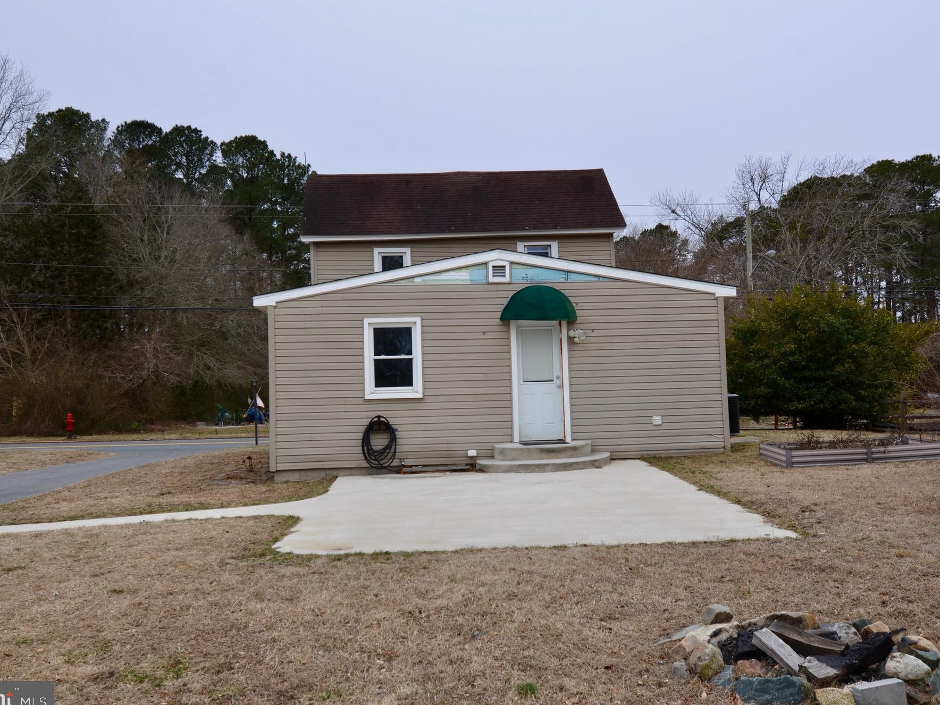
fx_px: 815
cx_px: 482
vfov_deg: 46.8
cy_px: 359
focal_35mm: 30
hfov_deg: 60.0
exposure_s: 1/250
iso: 100
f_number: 6.3
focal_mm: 18
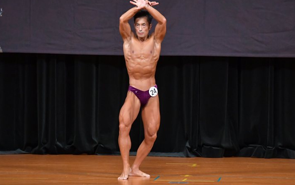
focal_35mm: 302
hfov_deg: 7.0
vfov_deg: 4.3
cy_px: 98
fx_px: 2428
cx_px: 146
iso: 5000
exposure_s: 1/400
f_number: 5.6
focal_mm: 180
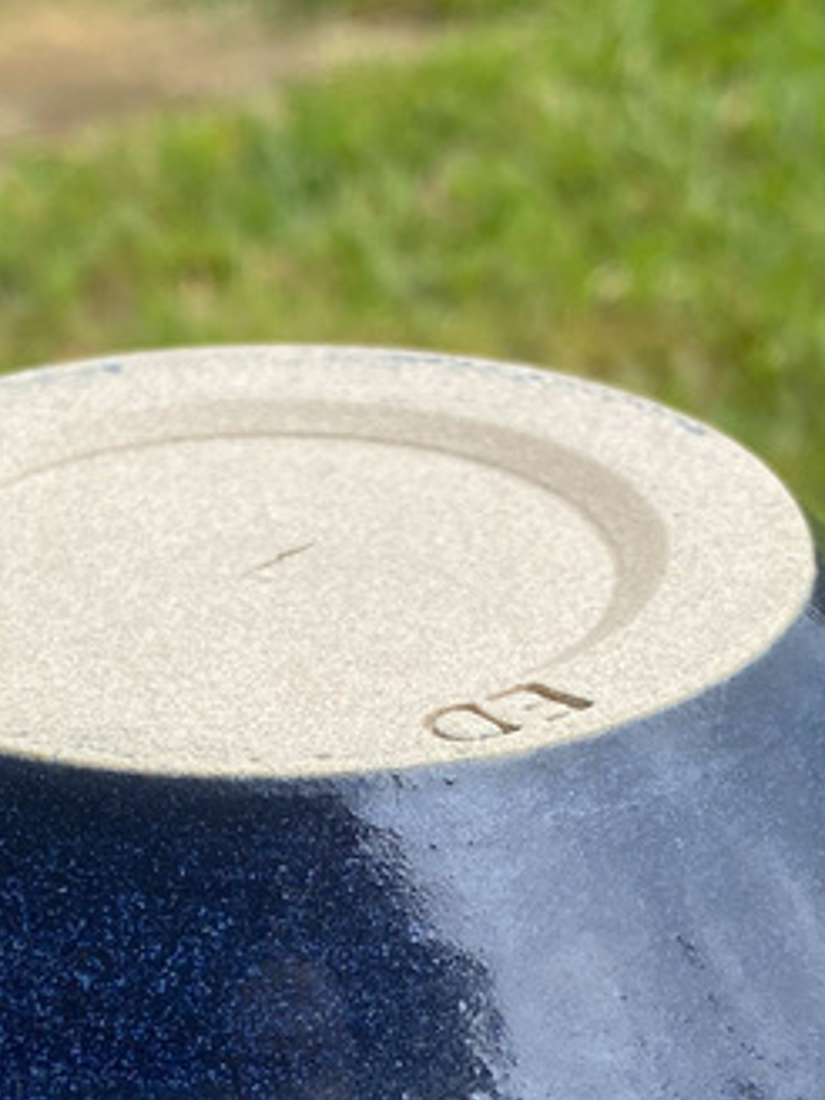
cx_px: 272
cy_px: 872
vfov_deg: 24.6
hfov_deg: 18.8
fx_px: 2479
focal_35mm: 78
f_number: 1.8
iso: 32
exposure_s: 1/1412
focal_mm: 4.2
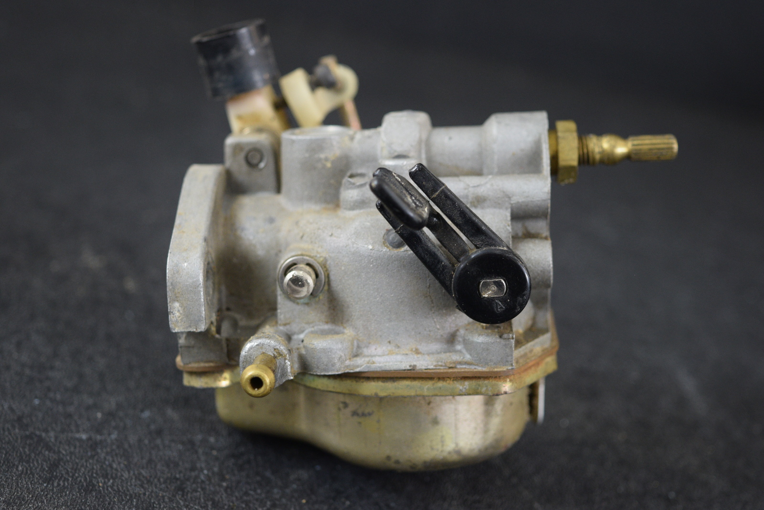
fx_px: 1464
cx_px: 382
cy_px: 255
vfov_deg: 19.7
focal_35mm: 69
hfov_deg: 29.2
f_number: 5.6
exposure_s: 1/125
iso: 720
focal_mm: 46
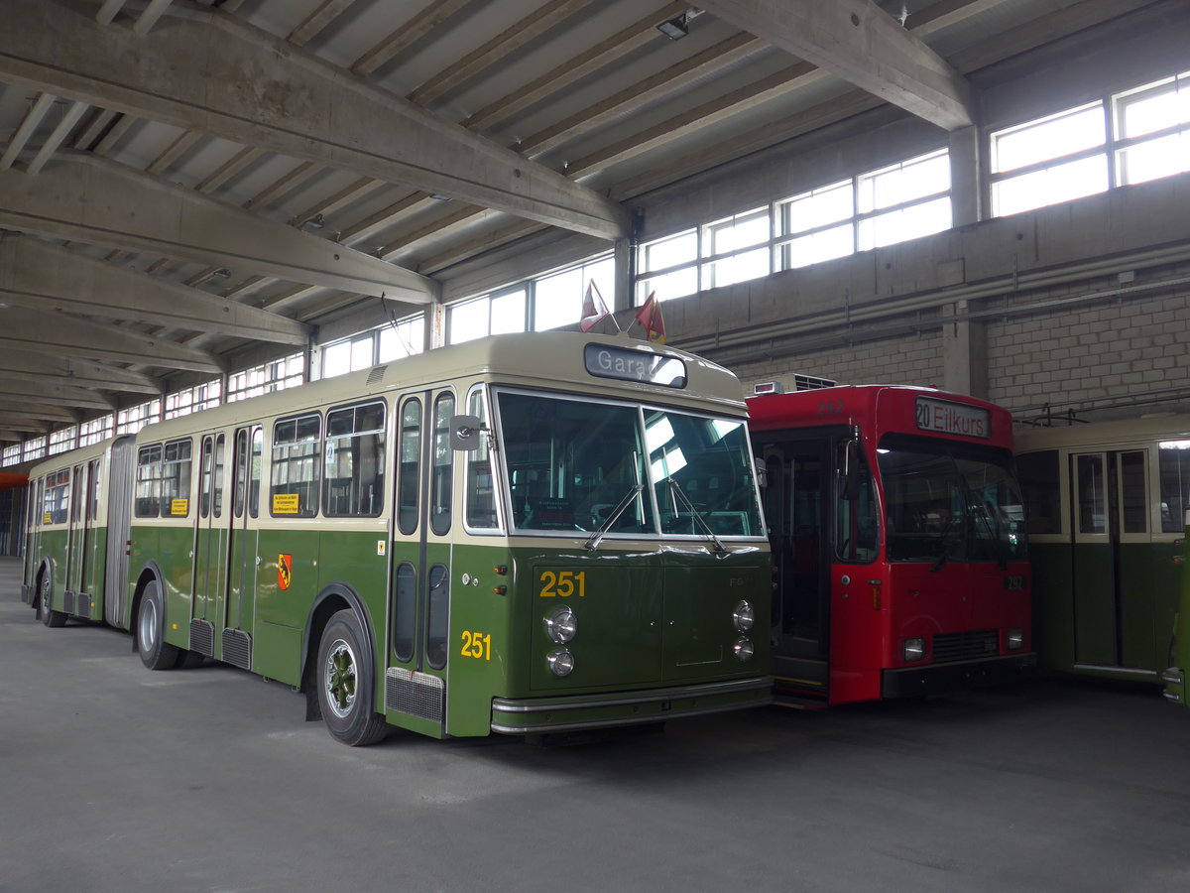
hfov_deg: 61.7
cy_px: 446
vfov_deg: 48.2
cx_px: 595
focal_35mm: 29
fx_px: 997
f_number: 2
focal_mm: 6
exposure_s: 1/80
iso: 80
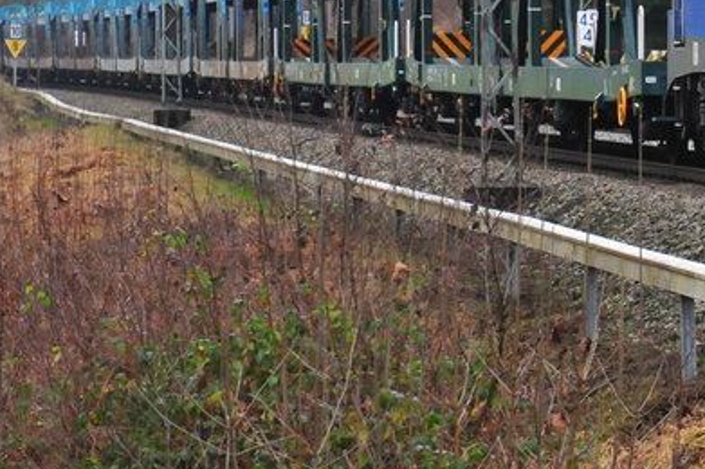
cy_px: -42
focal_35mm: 304
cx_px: 1010
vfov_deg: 4.5
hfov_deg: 6.7
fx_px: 5948
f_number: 4.5
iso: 800
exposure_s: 1/640
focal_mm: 66
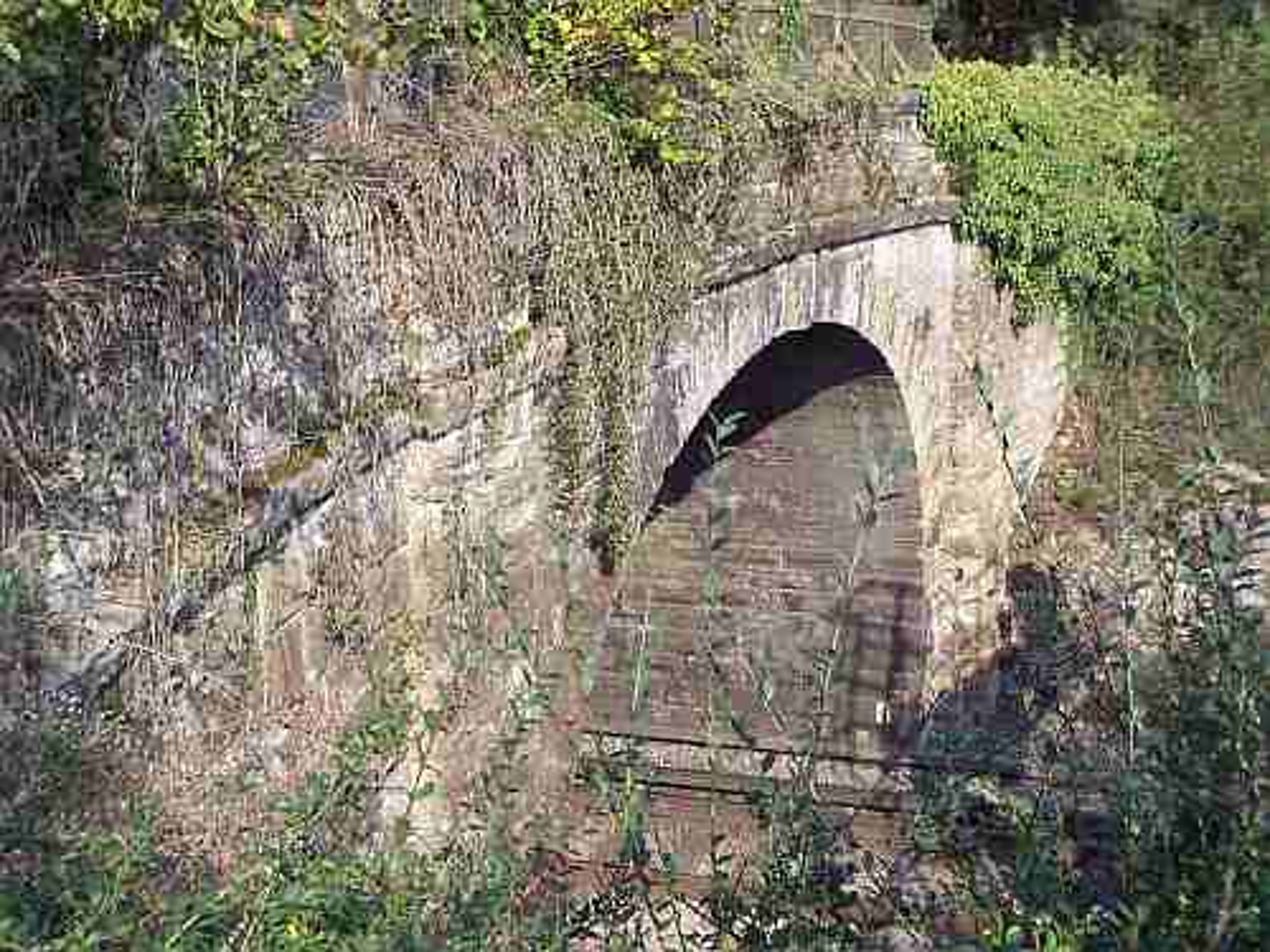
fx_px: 2238
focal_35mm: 61
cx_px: 635
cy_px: 476
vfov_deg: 24.0
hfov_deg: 31.7
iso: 64
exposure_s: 1/250
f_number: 4.1
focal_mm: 9.9
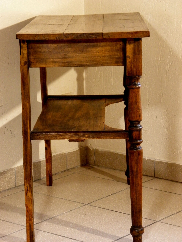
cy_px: 121
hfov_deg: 14.0
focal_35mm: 106
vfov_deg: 18.5
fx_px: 743
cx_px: 91
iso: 400
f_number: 4.7
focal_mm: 19
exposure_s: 1/6
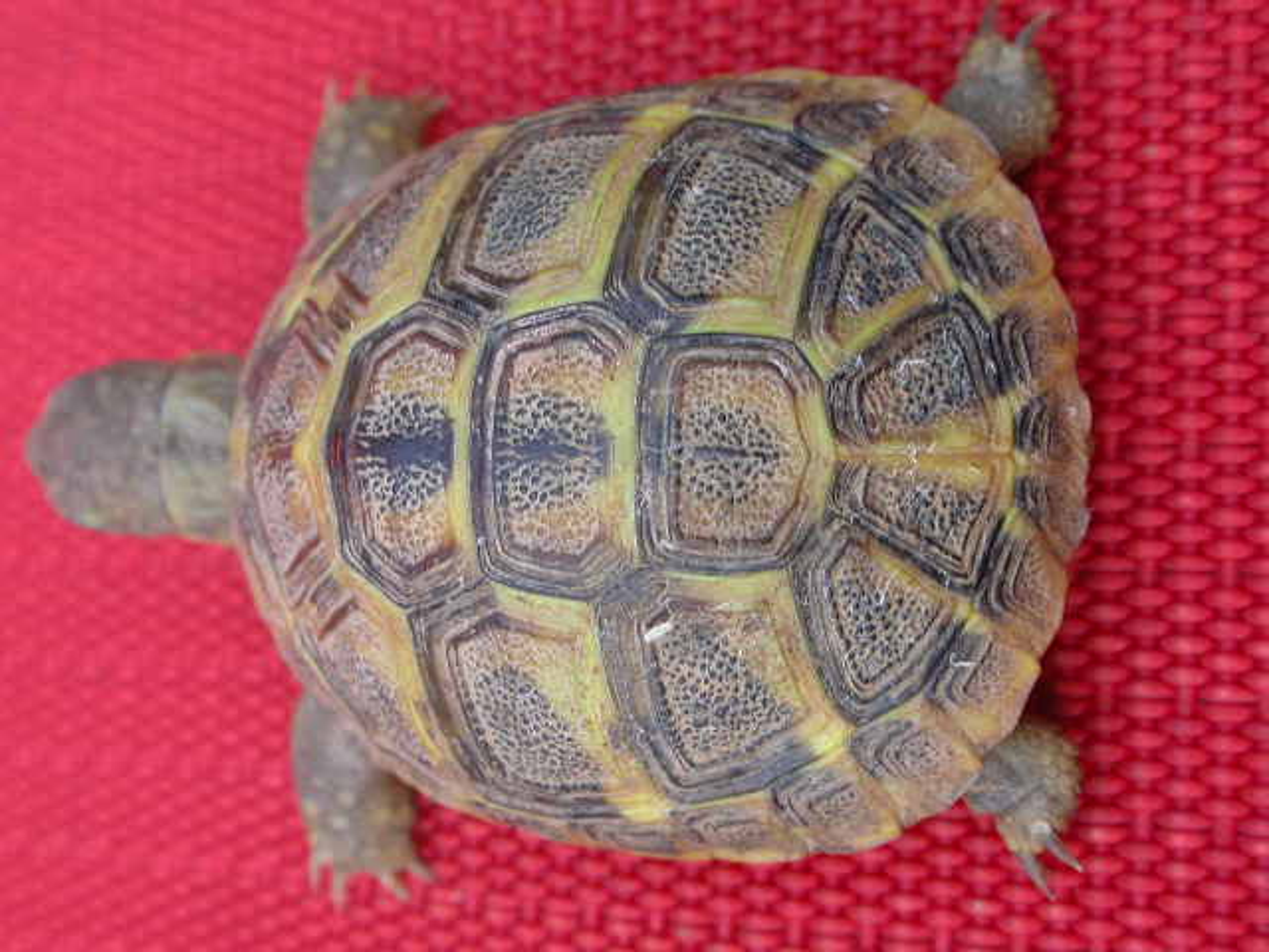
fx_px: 2859
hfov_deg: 25.0
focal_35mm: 78
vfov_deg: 18.9
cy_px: 476
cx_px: 634
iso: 100
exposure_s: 1/66.8
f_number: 5.6
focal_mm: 16.2
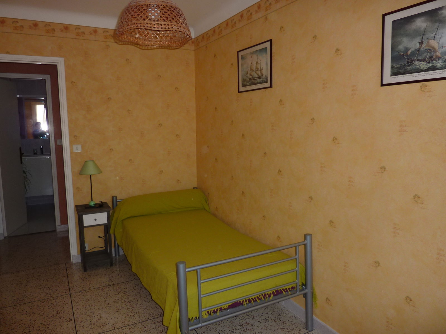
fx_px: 322
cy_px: 167
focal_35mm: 25
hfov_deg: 69.4
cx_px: 223
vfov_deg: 54.9
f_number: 3.3
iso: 100
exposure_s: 1/30
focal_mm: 4.1
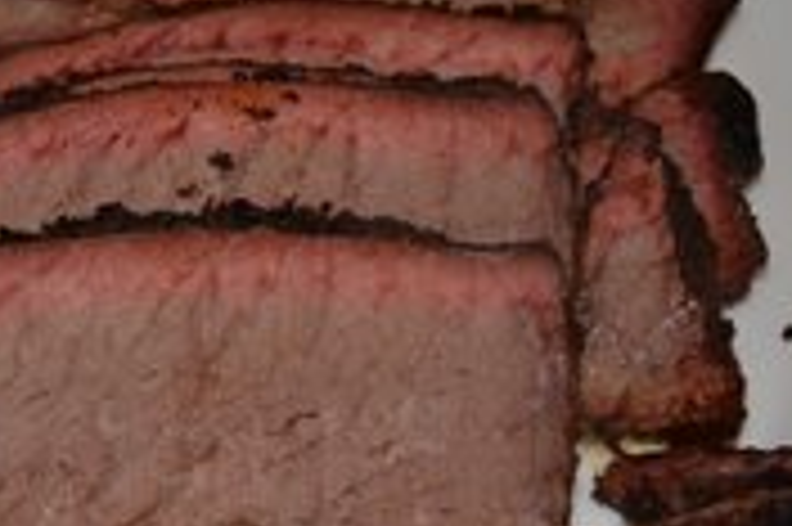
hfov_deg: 9.7
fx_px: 4638
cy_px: 205
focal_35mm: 211
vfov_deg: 6.5
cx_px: 194
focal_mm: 62
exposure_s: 1/60
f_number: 5.3
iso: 800
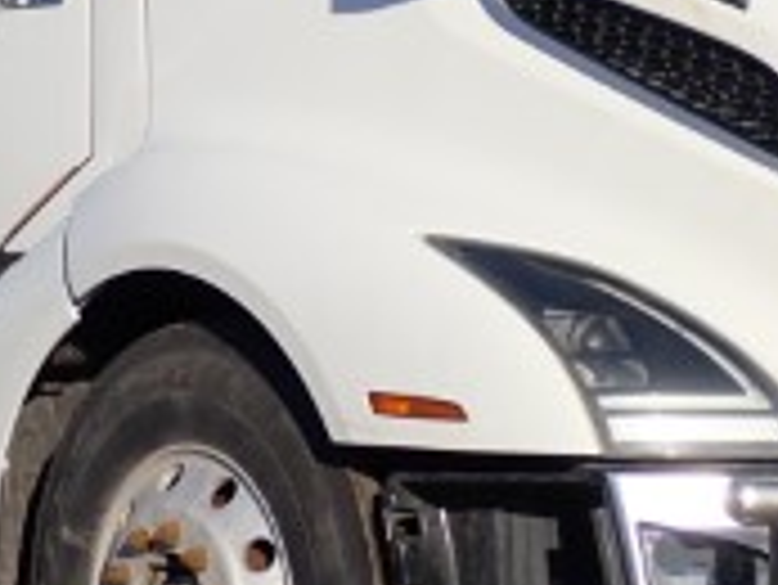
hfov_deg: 12.1
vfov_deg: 9.1
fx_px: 3666
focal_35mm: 163
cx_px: 265
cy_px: 9
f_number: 4
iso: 100
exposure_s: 1/1000
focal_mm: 7.84
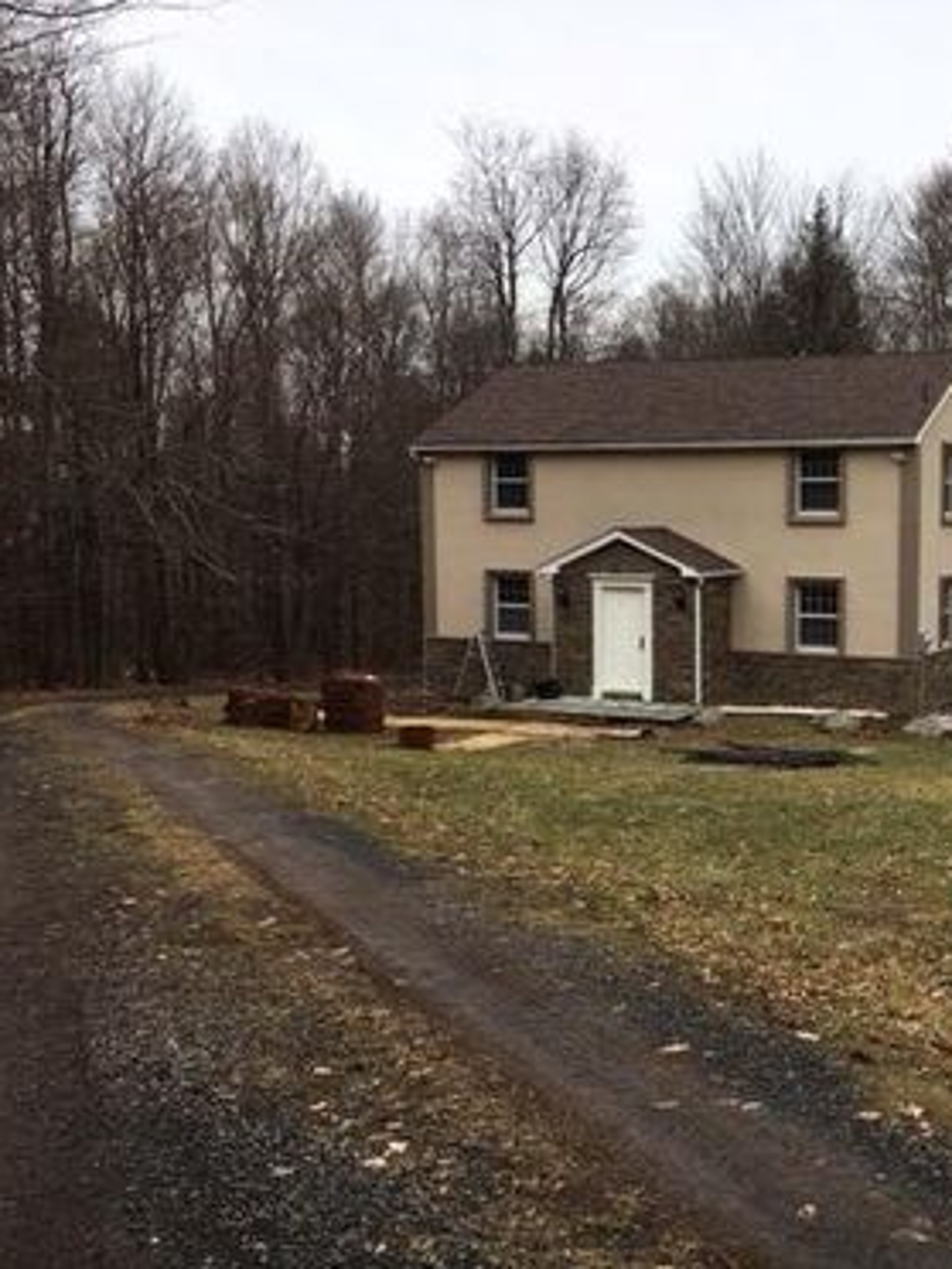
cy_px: 633
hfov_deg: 35.1
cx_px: 816
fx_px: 1430
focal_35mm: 39
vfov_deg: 47.9
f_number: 2.2
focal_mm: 4.15
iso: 25
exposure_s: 1/472
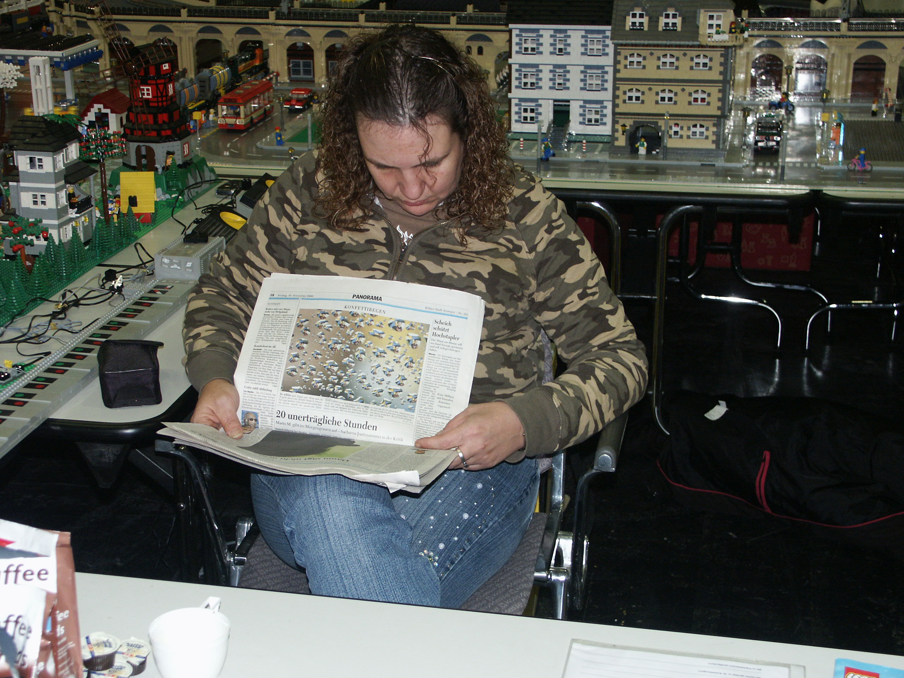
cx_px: 452
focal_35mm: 62
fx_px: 1619
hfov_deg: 31.2
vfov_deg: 23.7
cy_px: 339
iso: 200
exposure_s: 1/60
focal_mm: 15.46
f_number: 3.5
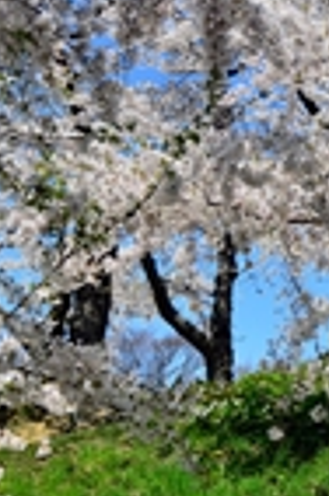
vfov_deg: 20.9
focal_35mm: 96
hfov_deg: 13.0
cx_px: 560
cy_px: 58
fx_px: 1322
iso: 400
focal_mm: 34
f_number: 5
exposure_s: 1/5000
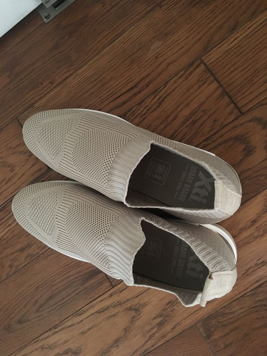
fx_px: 298
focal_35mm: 29
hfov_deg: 48.2
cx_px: 134
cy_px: 178
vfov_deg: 61.7
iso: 500
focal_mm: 4.15
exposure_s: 1/17
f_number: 2.2
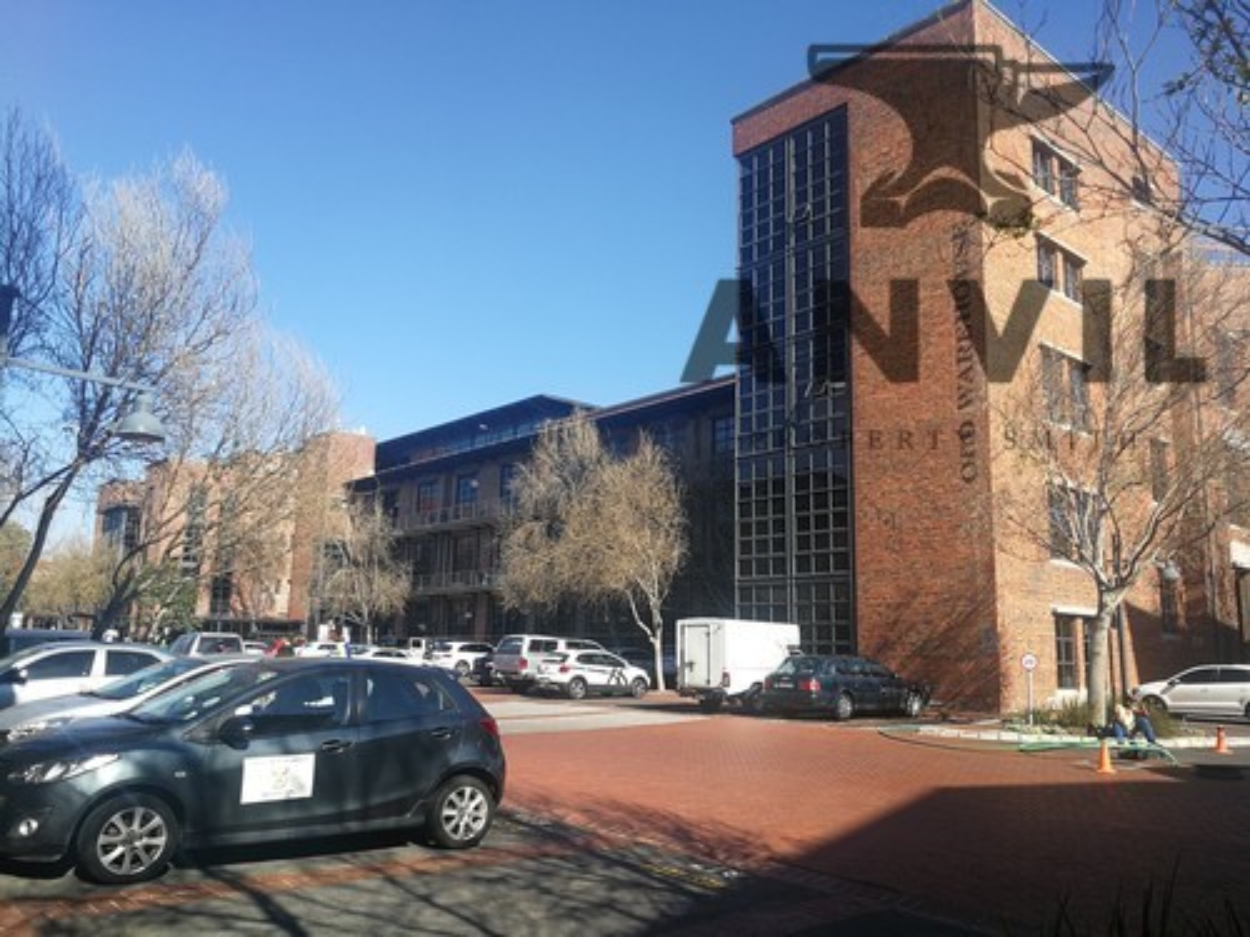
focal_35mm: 27
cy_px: 468
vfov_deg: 51.4
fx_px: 975
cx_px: 625
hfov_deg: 65.3
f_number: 2.2
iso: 50
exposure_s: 1/639
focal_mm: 3.95
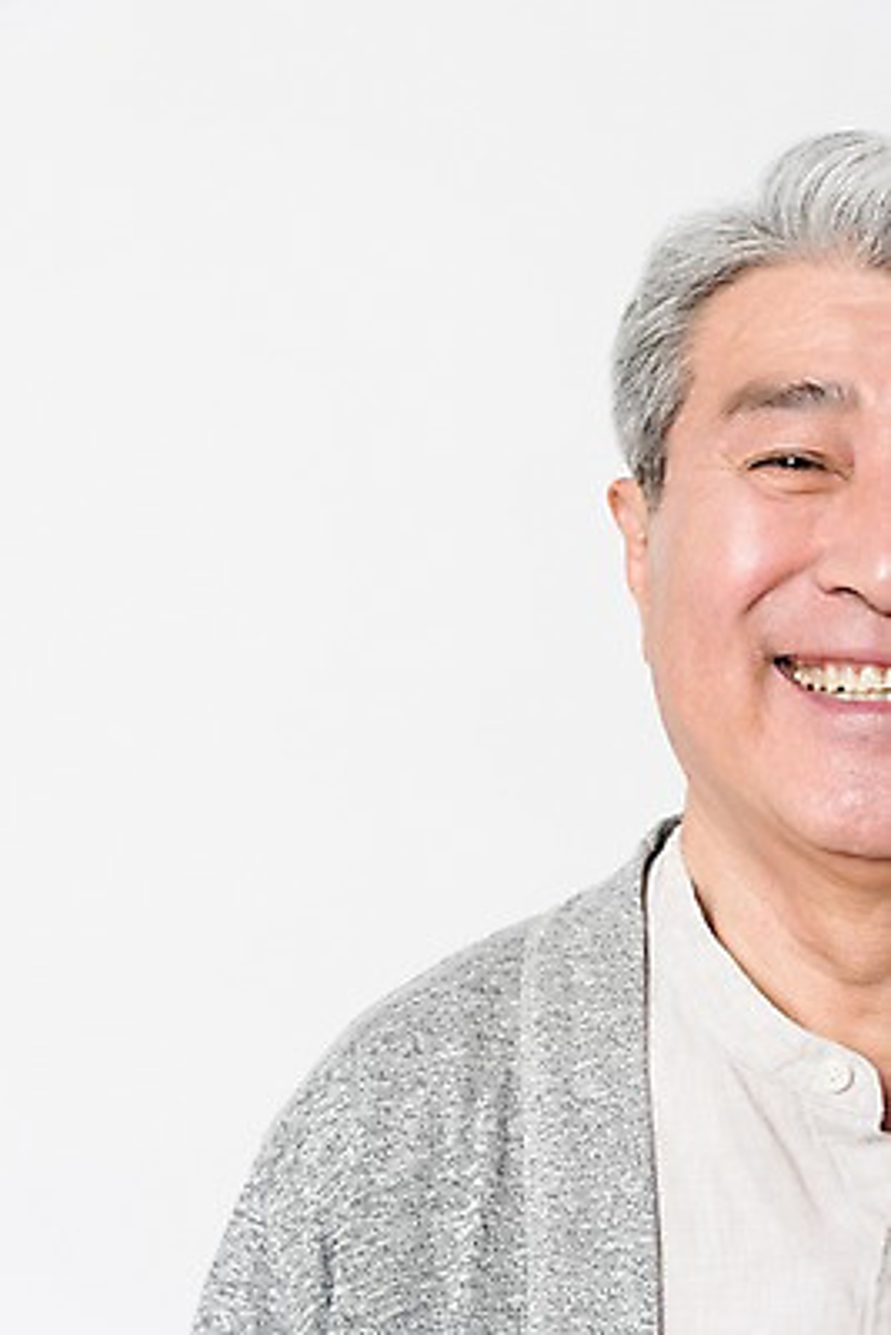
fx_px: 2596
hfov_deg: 19.5
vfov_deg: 28.8
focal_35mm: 70
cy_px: 668
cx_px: 446
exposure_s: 1/125
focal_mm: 70
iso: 100
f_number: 11
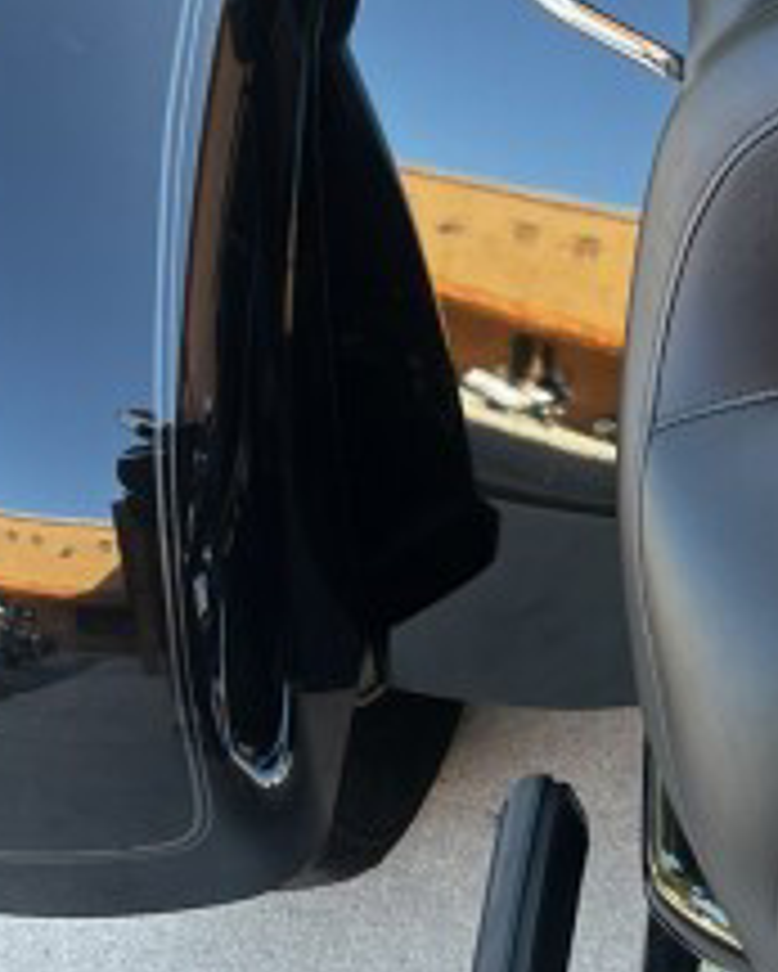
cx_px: 1138
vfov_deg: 20.3
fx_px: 2704
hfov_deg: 15.2
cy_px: 346
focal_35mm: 94
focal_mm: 5.1
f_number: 1.6
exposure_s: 1/121
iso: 50
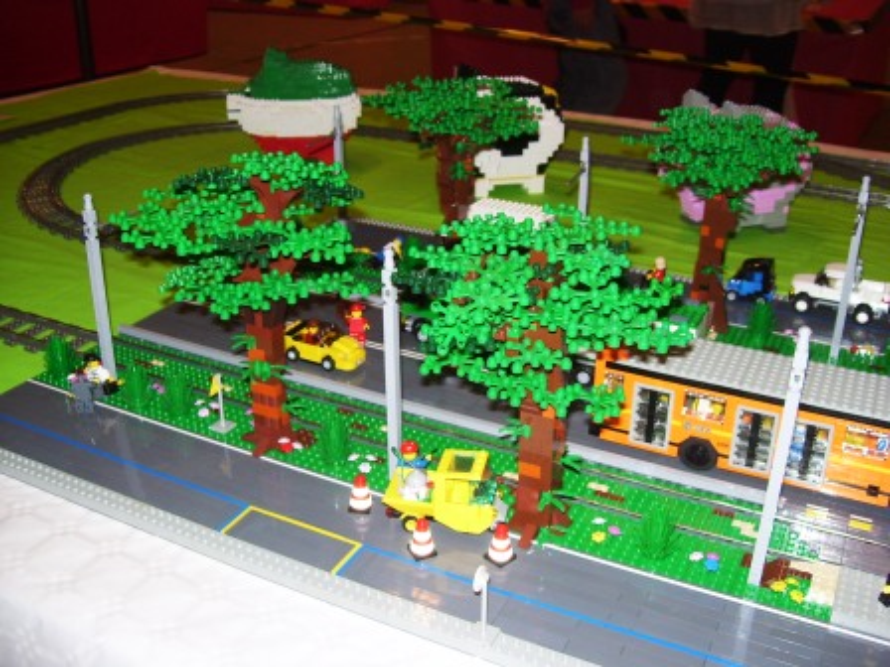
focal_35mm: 36
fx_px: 926
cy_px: 334
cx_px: 445
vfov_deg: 39.7
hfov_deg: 51.4
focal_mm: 6
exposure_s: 1/60
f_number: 2.7
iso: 80
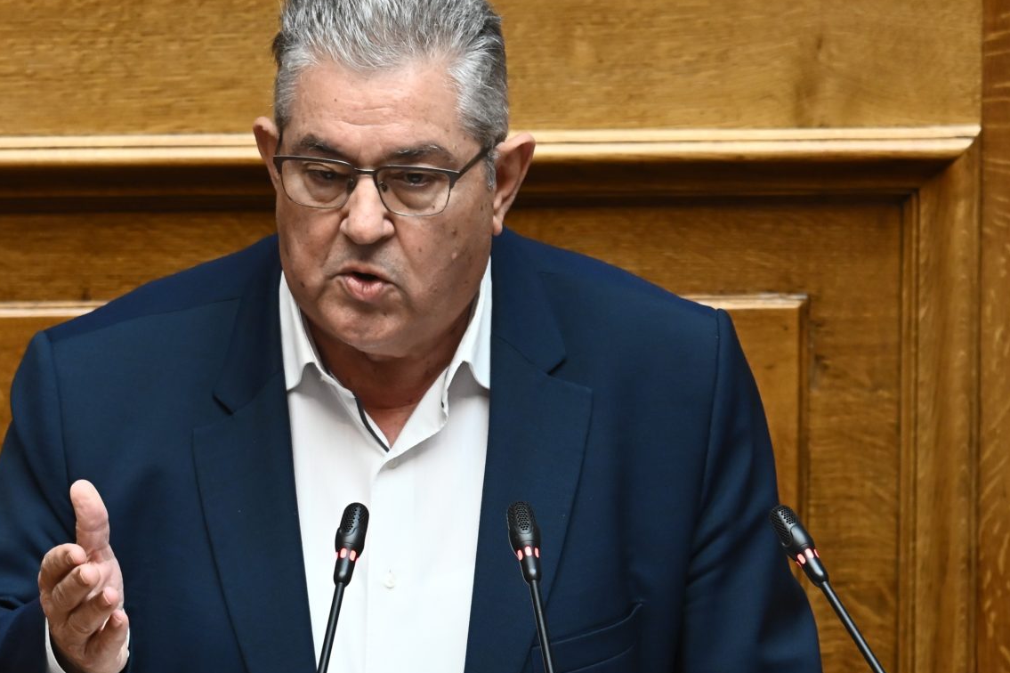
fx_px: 21764
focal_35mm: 776
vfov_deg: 1.8
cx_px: 408
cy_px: 482
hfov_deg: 2.7
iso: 2800
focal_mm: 430
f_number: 6.3
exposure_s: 1/200
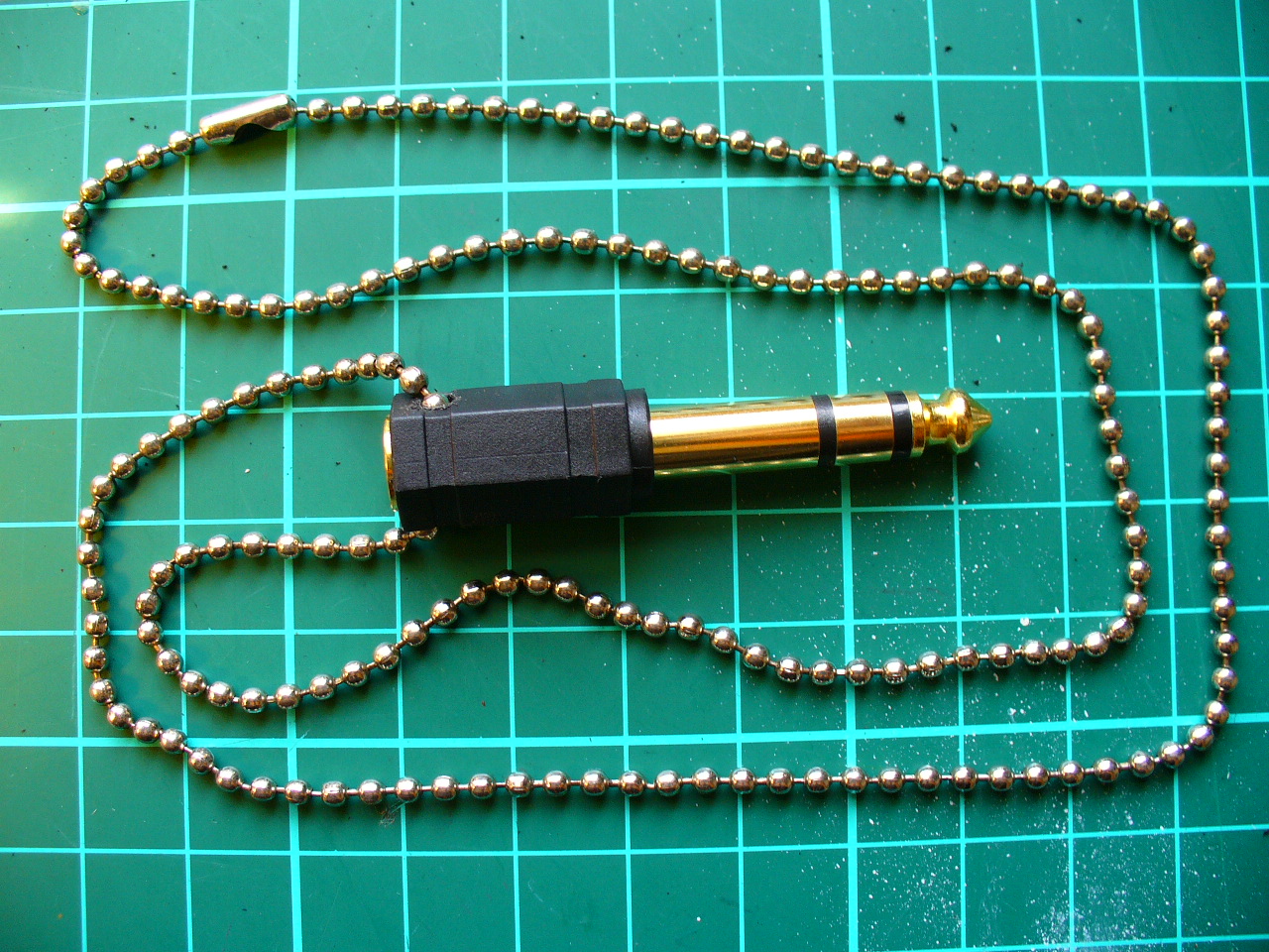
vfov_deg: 38.7
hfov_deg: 50.1
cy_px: 476
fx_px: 1356
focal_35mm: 37
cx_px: 634
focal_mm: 6.1
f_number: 2.8
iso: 100
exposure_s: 1/30
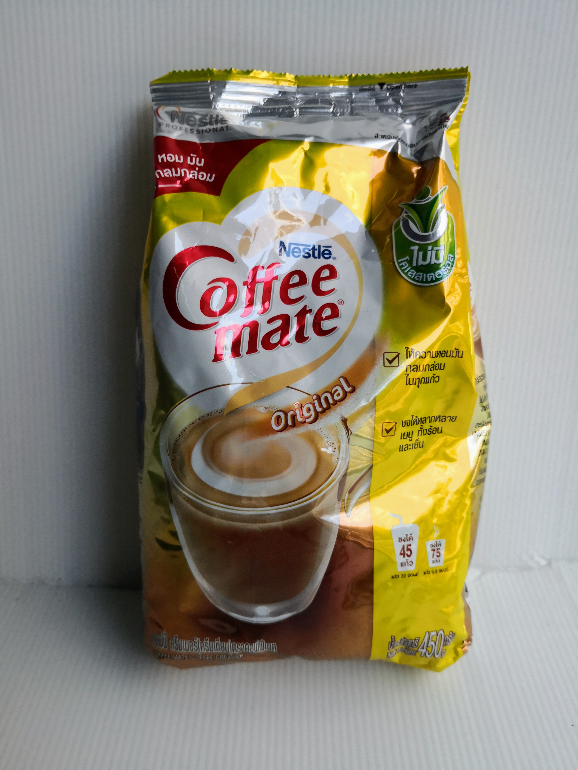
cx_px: 289
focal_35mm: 27
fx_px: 601
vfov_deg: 65.3
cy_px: 385
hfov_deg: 51.4
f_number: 1.6
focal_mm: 3.95
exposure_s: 1/900
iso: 160
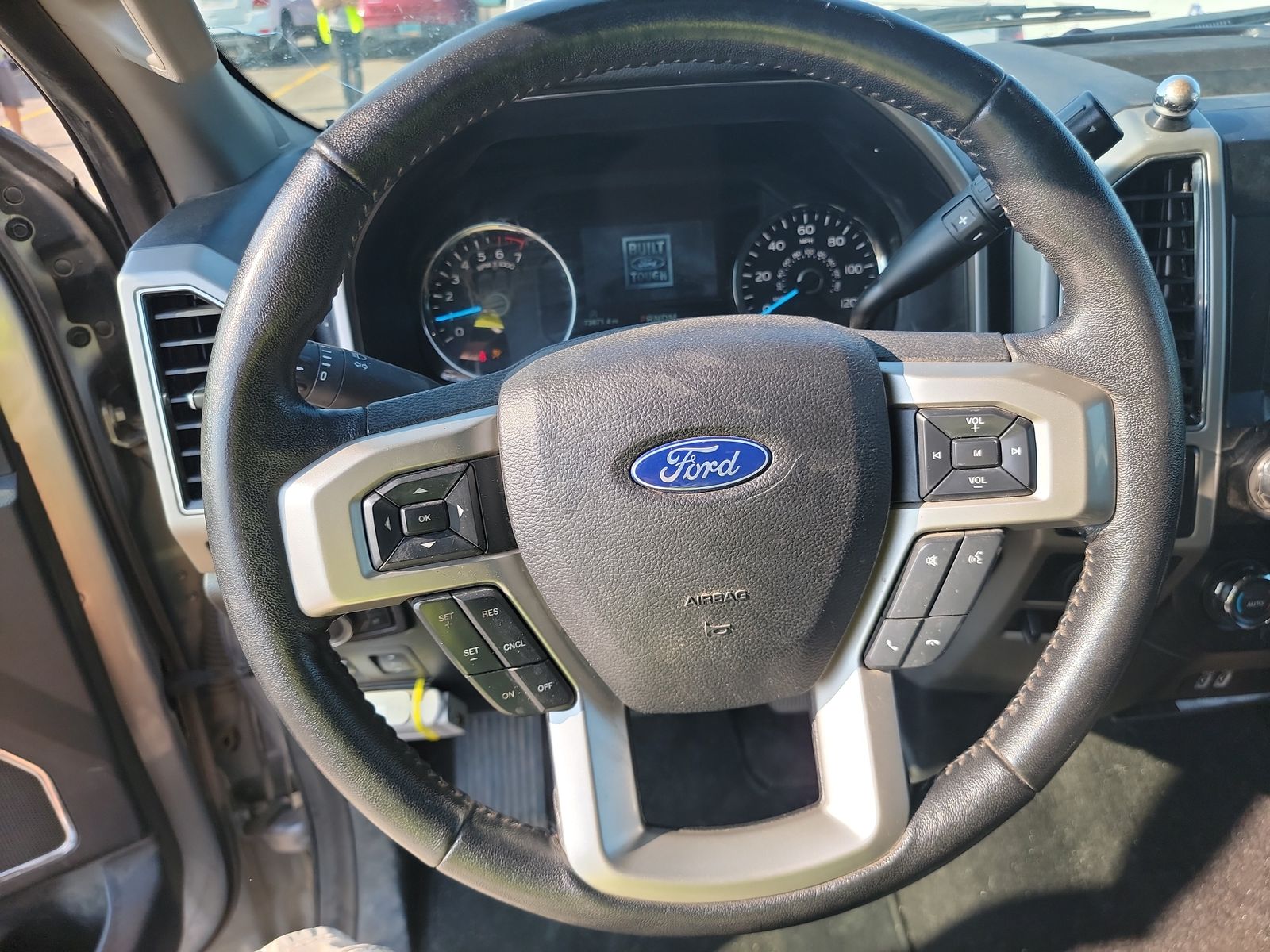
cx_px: 635
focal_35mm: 24
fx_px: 881
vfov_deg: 56.8
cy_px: 476
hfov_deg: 71.6
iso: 50
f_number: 1.8
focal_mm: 6.7
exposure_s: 1/119
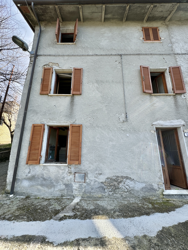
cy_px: 125
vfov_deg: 102.1
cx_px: 94
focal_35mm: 14
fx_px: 101
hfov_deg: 85.7
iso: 40
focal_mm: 2.22
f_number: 2.2
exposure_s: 1/675
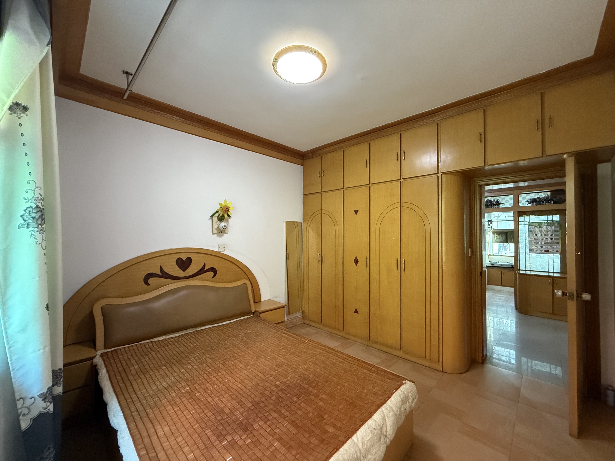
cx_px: 308
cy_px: 230
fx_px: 249
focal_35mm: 14
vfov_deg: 85.7
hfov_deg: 102.1
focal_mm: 2.22
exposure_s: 1/50
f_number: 2.2
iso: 640
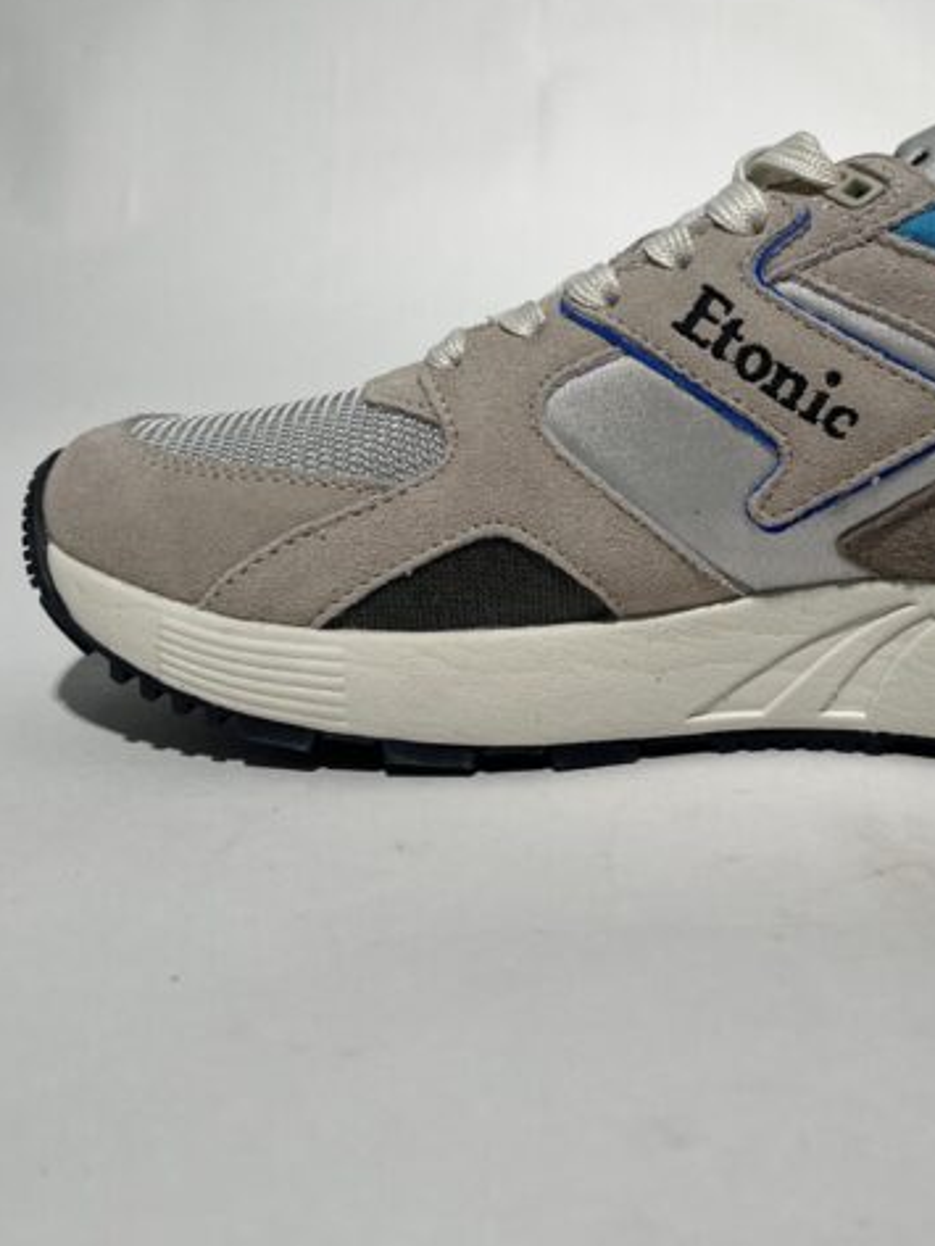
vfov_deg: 42.4
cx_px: 743
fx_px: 1584
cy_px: 424
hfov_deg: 32.0
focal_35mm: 44
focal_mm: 5.1
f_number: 1.6
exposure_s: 1/723
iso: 50
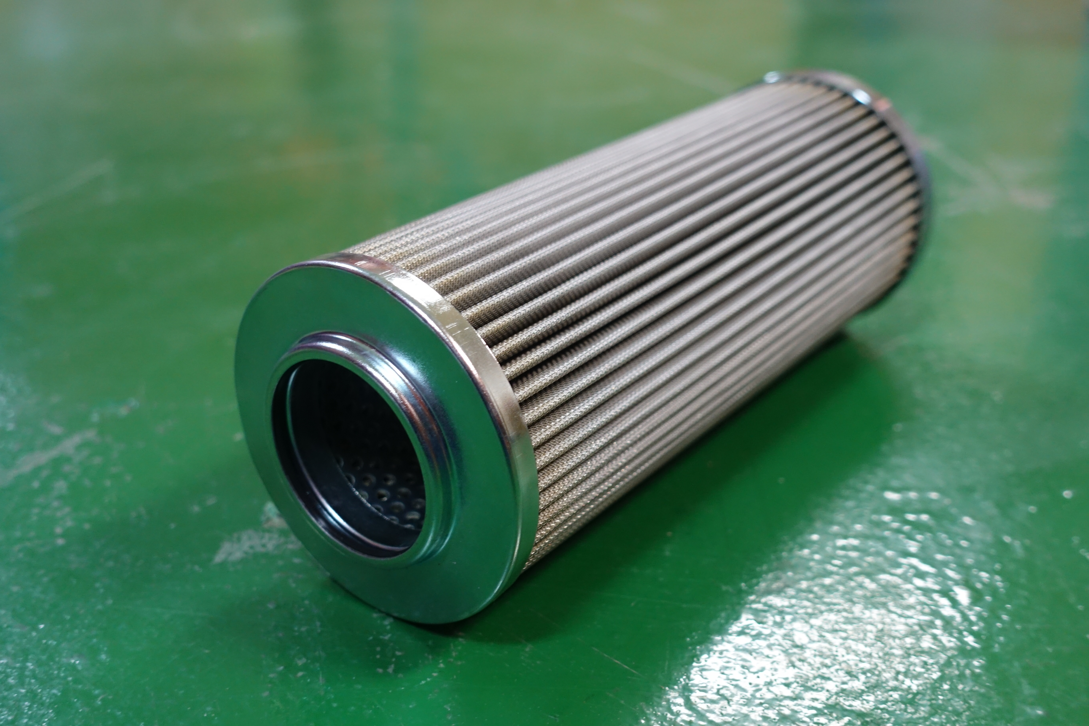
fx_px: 1240
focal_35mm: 41
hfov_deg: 47.4
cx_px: 544
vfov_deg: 32.6
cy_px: 363
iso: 800
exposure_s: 1/20
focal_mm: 14.9
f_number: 2.8
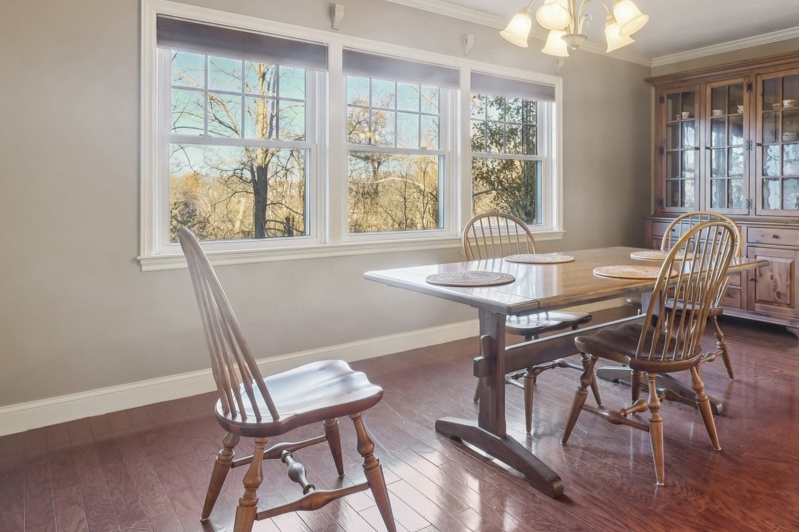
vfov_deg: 52.5
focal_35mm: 24
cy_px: 197
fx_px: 533
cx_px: 509
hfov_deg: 72.3
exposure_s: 1/7
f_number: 5.6
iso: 400
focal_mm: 10
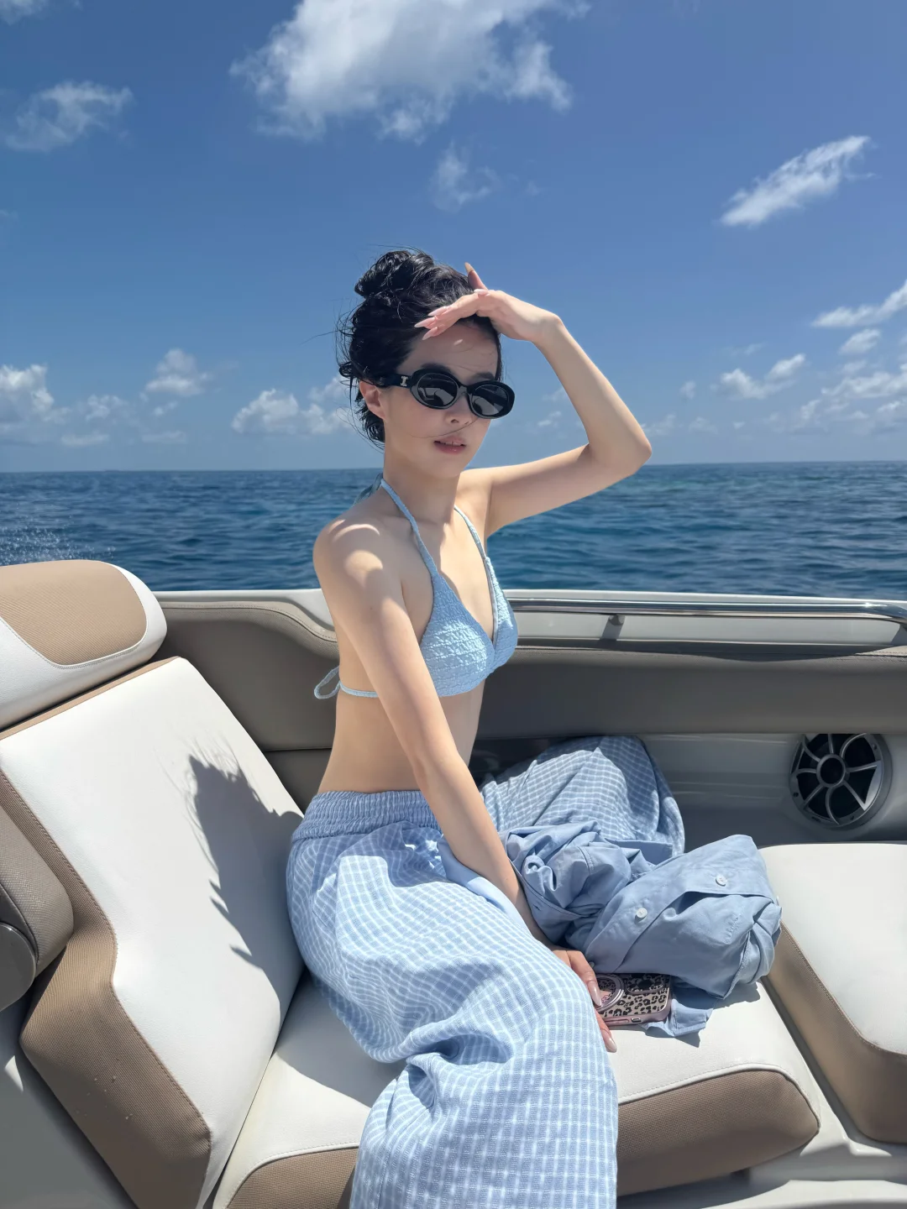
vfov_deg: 71.6
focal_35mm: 24
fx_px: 838
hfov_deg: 56.8
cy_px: 604
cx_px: 454
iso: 80
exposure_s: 1/10417
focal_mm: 6.76
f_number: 1.78
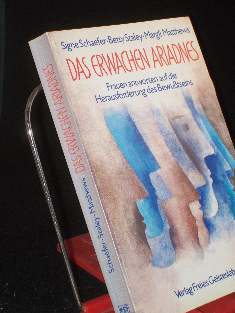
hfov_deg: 14.5
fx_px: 923
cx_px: 118
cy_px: 156
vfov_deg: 19.3
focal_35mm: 102
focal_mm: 16.8
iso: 80
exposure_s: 1/100
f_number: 4.6
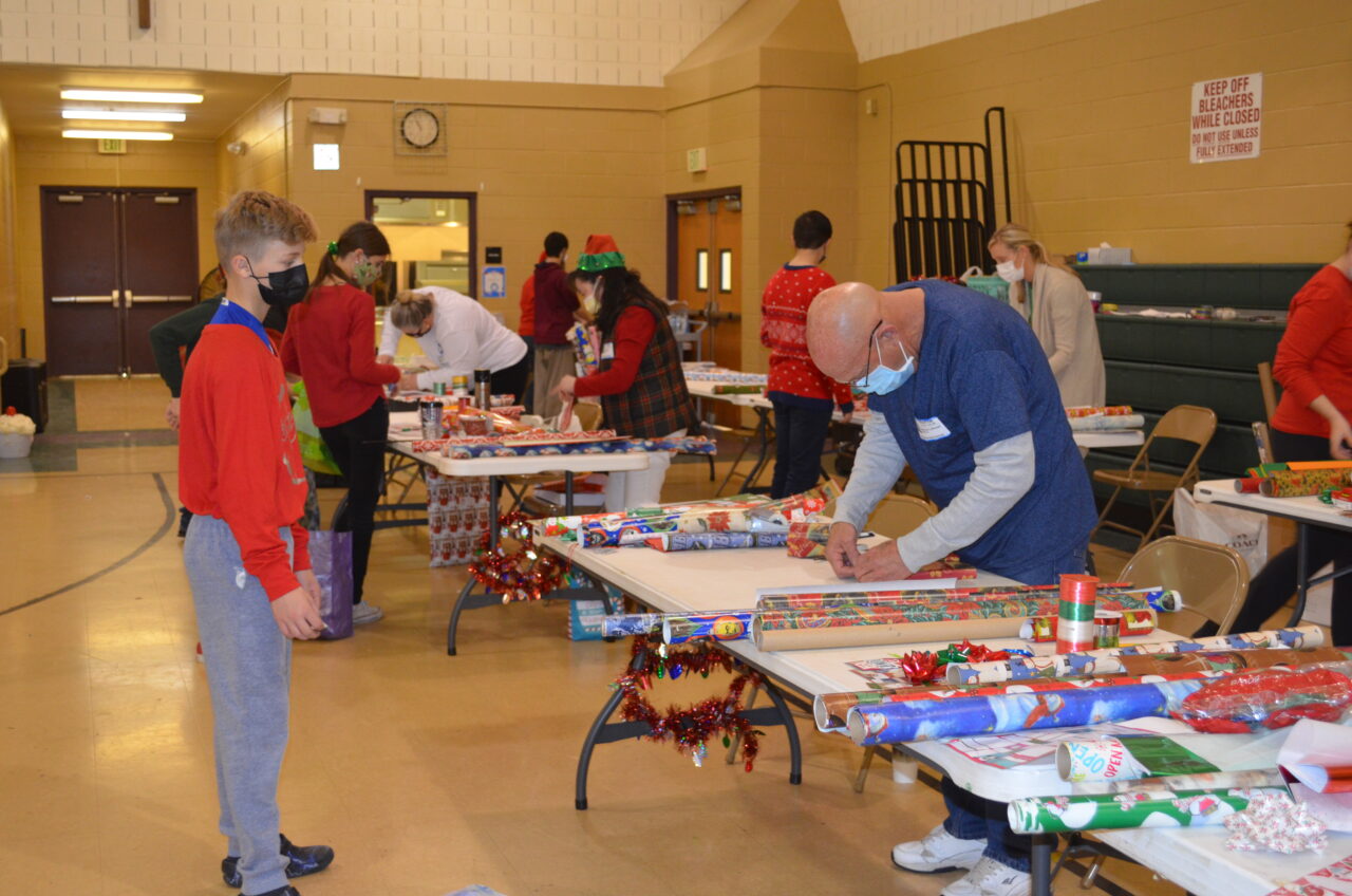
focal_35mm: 45
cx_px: 676
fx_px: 1687
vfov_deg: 29.7
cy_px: 448
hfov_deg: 43.7
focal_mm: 30
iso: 1250
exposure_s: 1/60
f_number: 4.5
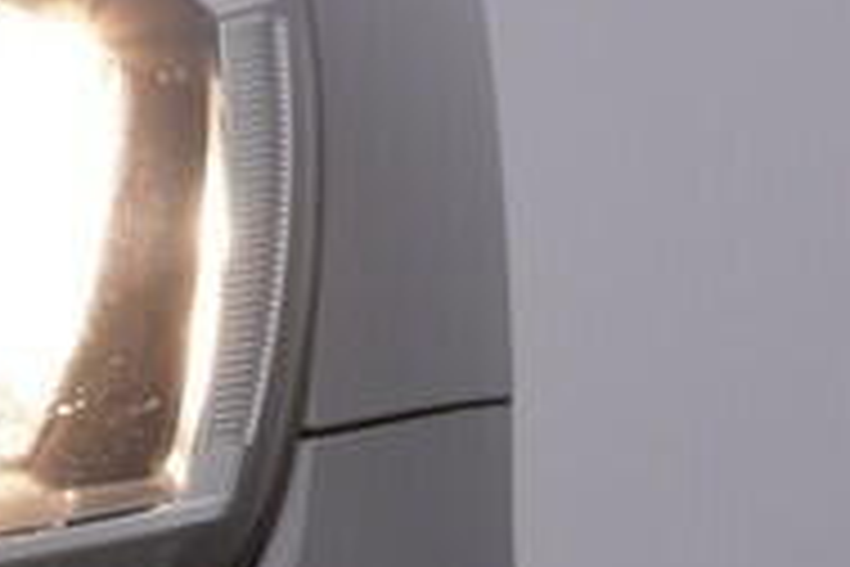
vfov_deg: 4.9
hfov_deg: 7.5
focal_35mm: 275
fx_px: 6493
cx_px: 432
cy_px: 1066
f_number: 5.6
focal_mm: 24
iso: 125
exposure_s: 1/125
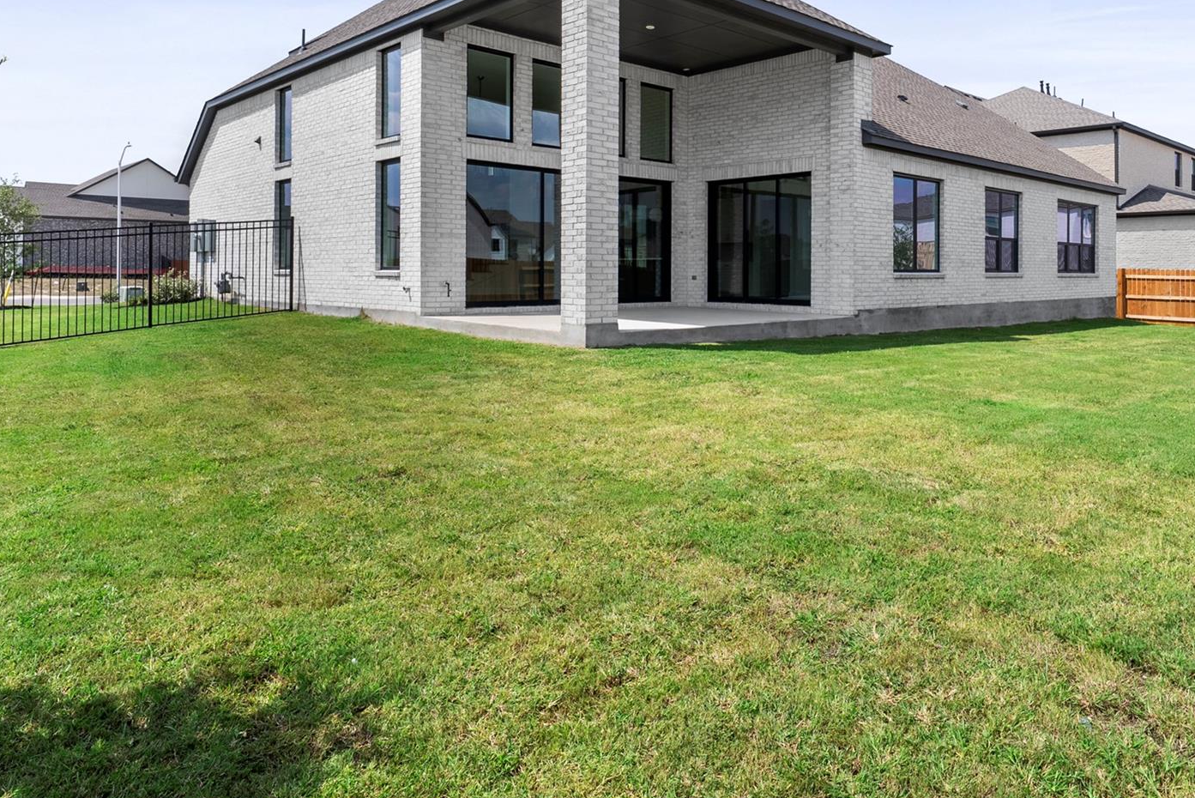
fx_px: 830
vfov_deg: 50.5
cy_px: 271
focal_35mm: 25
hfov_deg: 70.3
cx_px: 749
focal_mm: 17
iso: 160
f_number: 11
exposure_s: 1/125
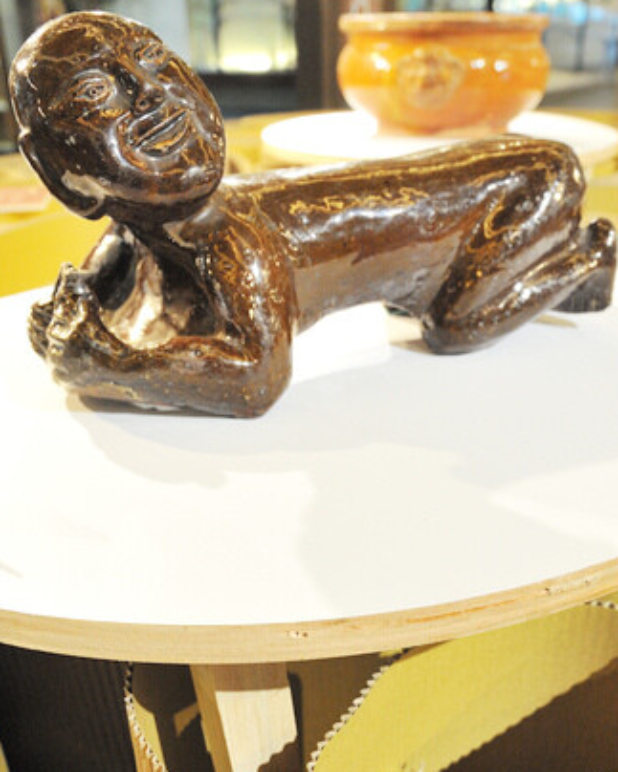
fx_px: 892
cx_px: 347
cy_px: 594
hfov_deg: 38.2
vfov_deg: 45.0
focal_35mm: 39
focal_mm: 24
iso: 3200
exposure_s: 1/60
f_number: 5.6
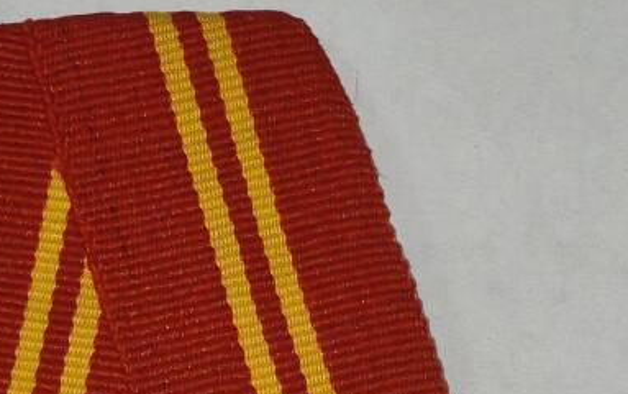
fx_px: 3580
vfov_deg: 6.2
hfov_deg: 10.0
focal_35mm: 209
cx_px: 179
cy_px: 637
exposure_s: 1/100
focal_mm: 5.52
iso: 400
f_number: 1.95
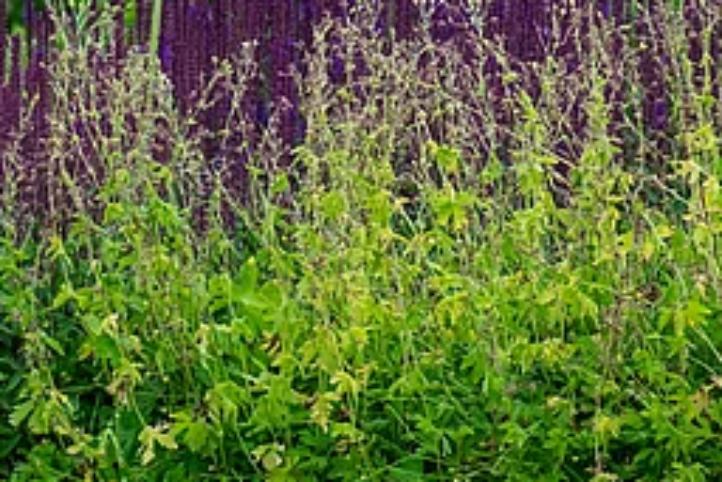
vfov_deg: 2.7
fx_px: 10274
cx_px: 175
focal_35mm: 512
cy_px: 73
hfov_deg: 4.0
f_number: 6.4
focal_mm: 181.9
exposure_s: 1/140
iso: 250
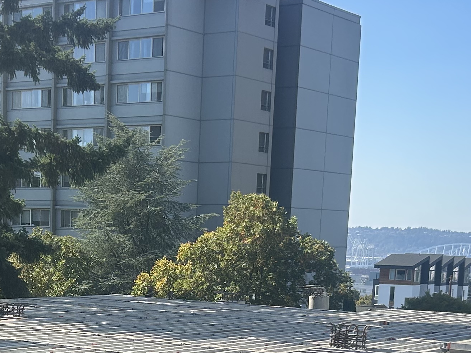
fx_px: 1089
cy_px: 419
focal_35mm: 80
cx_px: 137
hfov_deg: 24.2
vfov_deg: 17.6
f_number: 1.5
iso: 50
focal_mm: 5.7
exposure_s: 1/2457
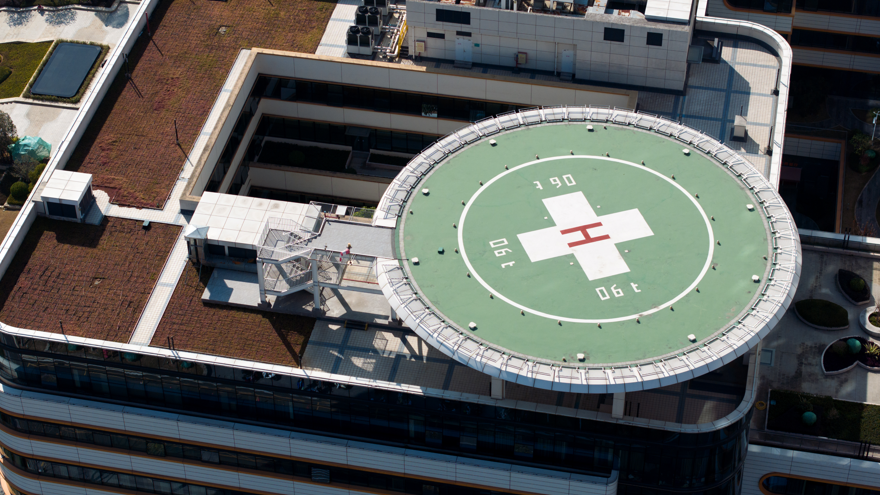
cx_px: 425
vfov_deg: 15.1
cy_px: 261
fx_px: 1867
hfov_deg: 26.5
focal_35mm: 80
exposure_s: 1/2000
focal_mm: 19.35
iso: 130
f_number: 2.8
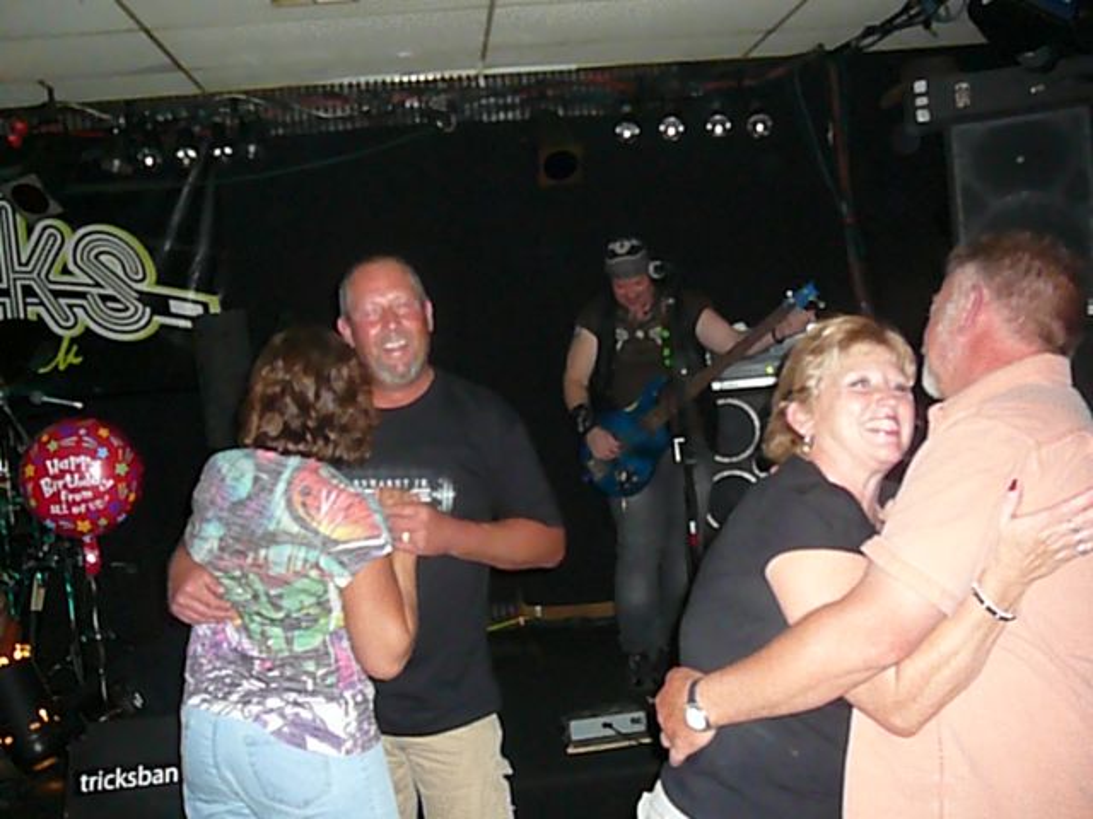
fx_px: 1105
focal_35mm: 35
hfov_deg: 52.6
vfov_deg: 40.7
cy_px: 410
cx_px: 546
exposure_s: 1/30
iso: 800
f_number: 2.8
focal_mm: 5.2
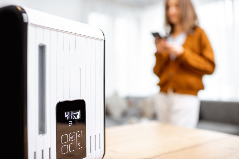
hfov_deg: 54.4
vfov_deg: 37.8
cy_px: 80
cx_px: 120
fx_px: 232
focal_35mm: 35
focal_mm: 35
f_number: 2.2
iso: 250
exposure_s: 1/160
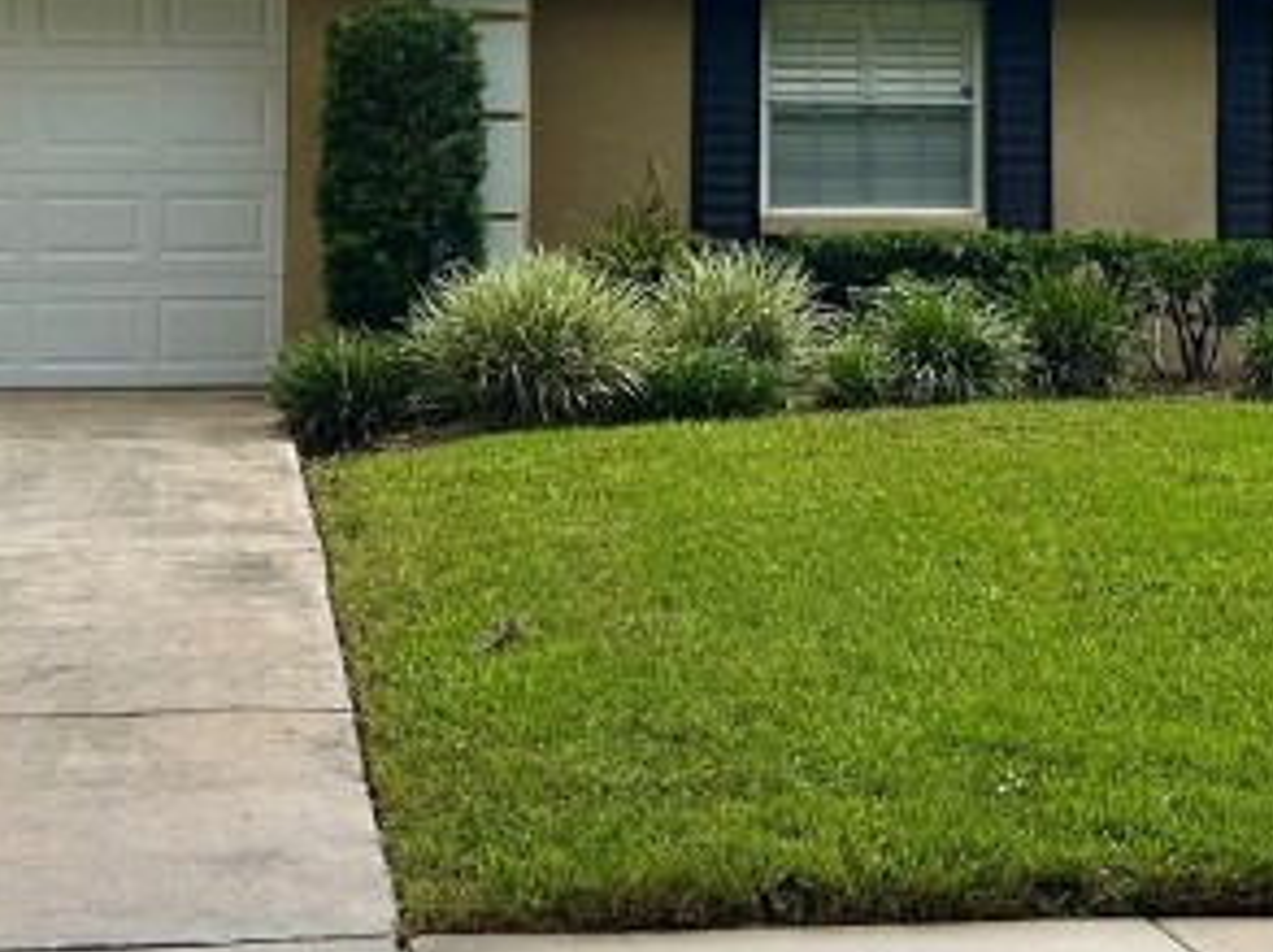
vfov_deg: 15.9
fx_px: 3342
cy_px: -4
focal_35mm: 91
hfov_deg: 21.2
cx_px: 1099
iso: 50
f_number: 1.5
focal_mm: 5.7
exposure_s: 1/1645
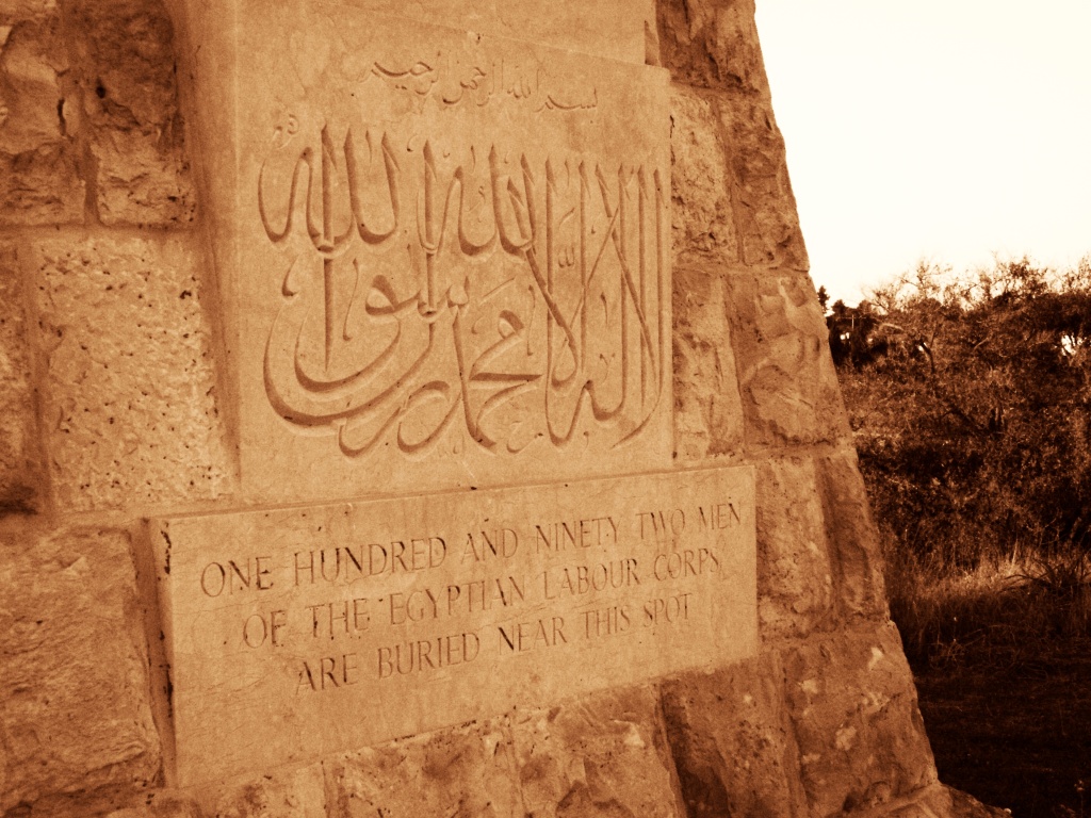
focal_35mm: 55
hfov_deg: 34.9
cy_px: 409
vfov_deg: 26.6
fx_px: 1733
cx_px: 546
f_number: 3.2
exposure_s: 1/1000
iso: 320
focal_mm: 9.21
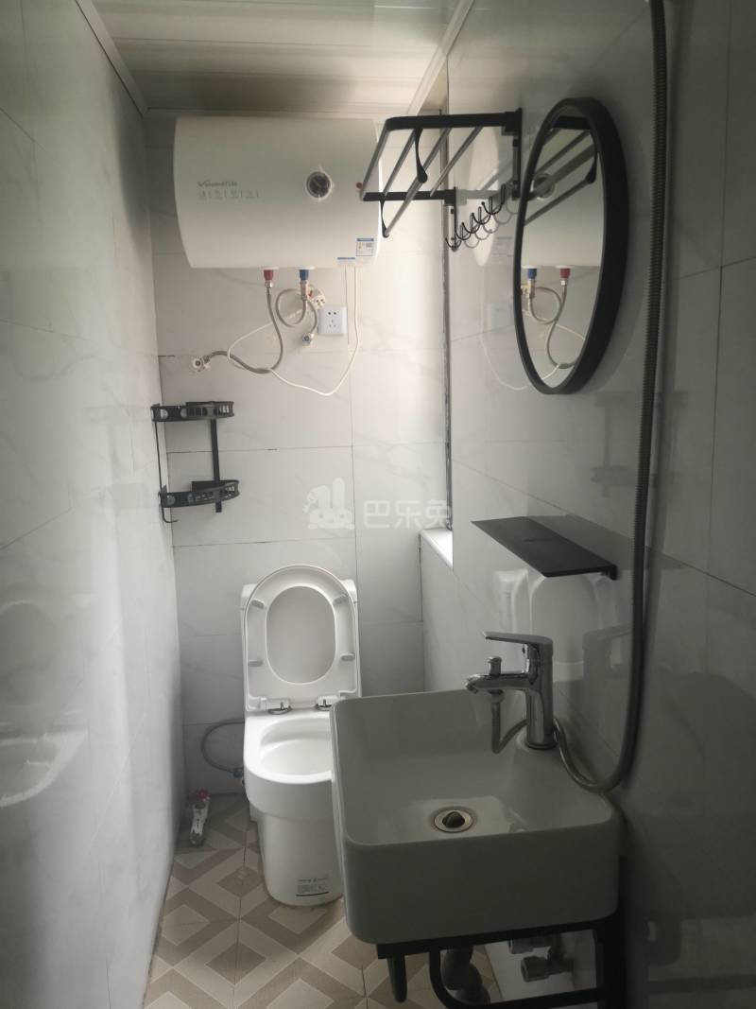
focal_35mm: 27
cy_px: 504
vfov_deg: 65.3
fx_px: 786
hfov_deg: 51.3
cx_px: 378
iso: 125
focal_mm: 3.95
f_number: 1.8
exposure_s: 1/33.3
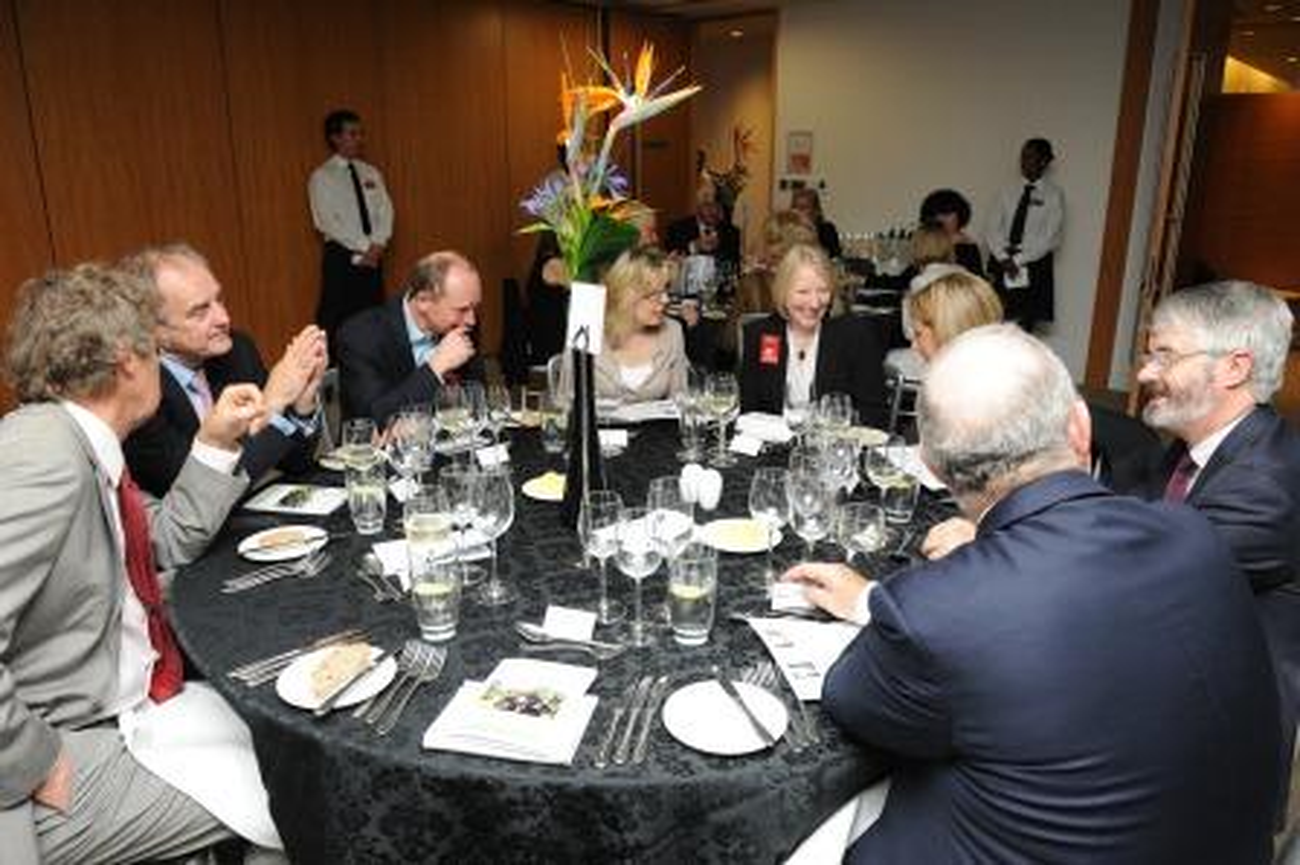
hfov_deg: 69.4
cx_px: 650
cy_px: 432
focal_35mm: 26
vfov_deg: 49.5
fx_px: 938
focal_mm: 26
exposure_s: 1/250
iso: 4000
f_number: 6.3
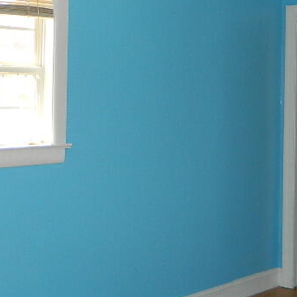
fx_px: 641
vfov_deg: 25.7
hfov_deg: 25.8
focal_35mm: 66
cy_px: 65
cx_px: 217
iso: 80
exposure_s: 1/50
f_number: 3.1
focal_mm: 4.5
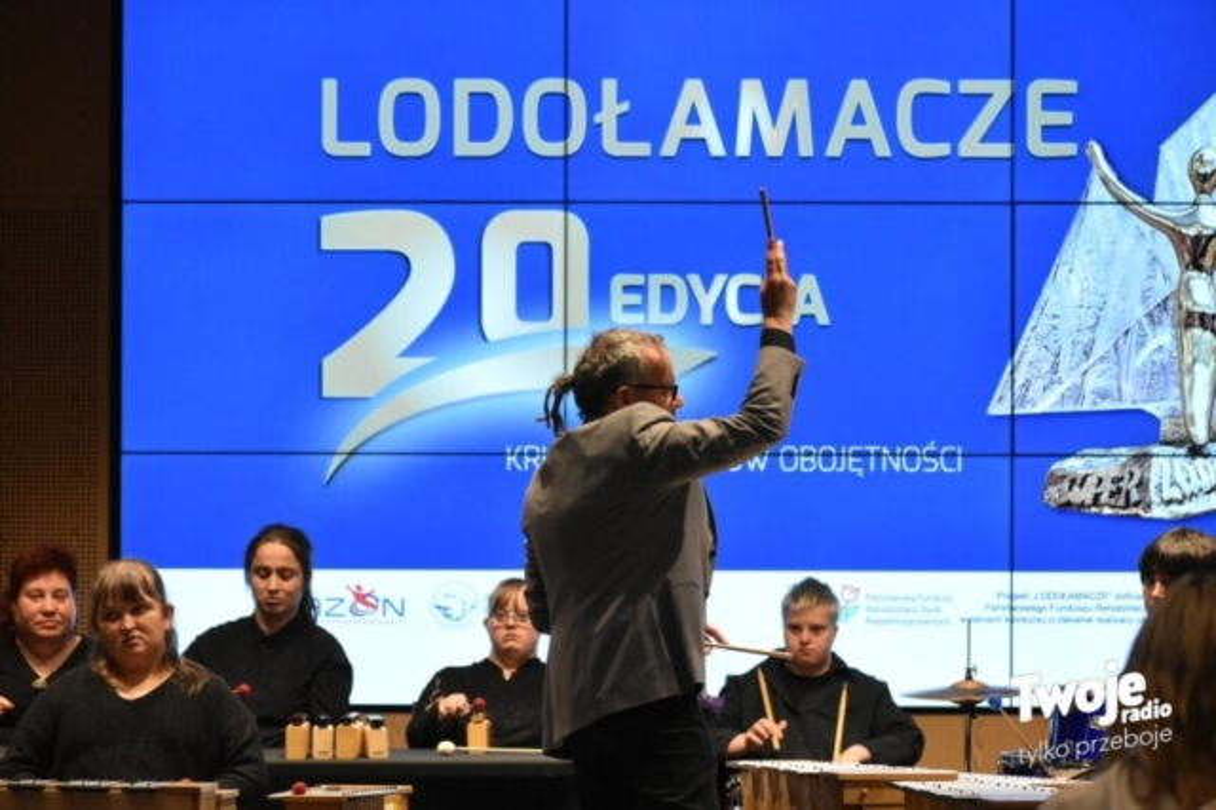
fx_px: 5671
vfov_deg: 8.2
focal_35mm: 168
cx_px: 608
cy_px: 405
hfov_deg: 12.2
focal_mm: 112
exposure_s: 1/250
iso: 3200
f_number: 4.8
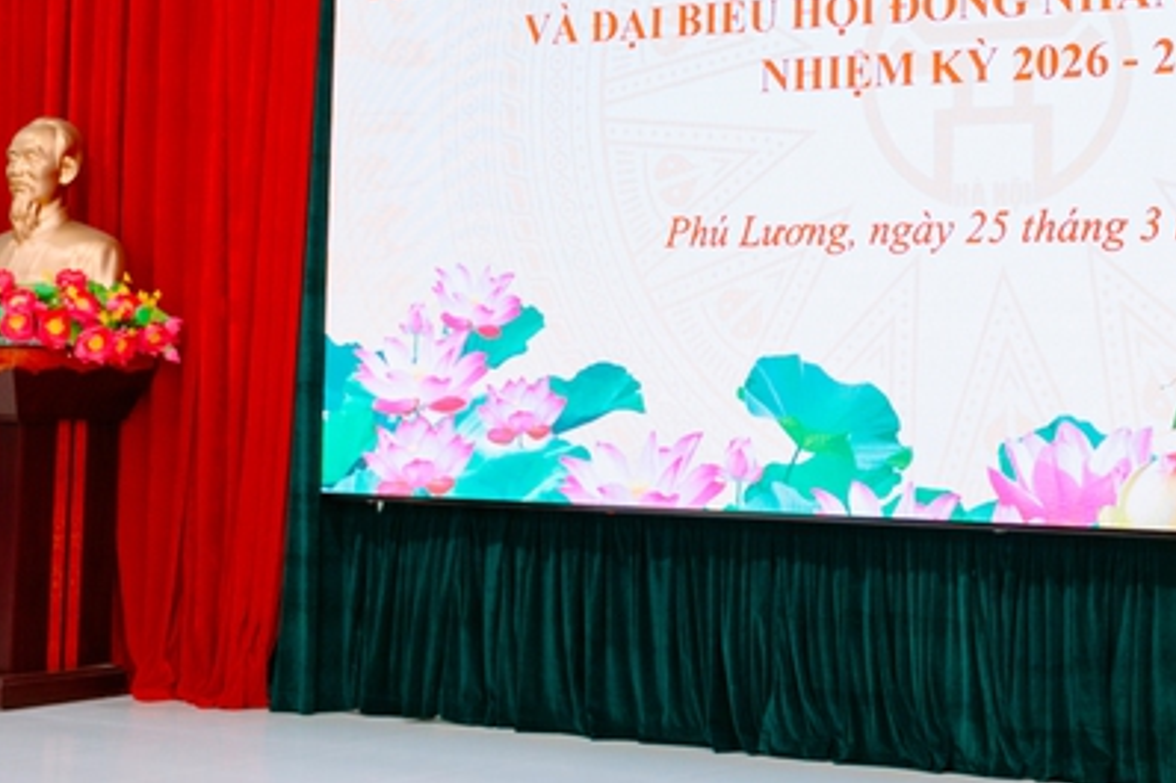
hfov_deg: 24.3
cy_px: 105
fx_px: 2667
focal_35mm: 82
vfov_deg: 16.5
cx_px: 1016
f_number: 4
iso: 1000
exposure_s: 1/125
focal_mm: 43.9
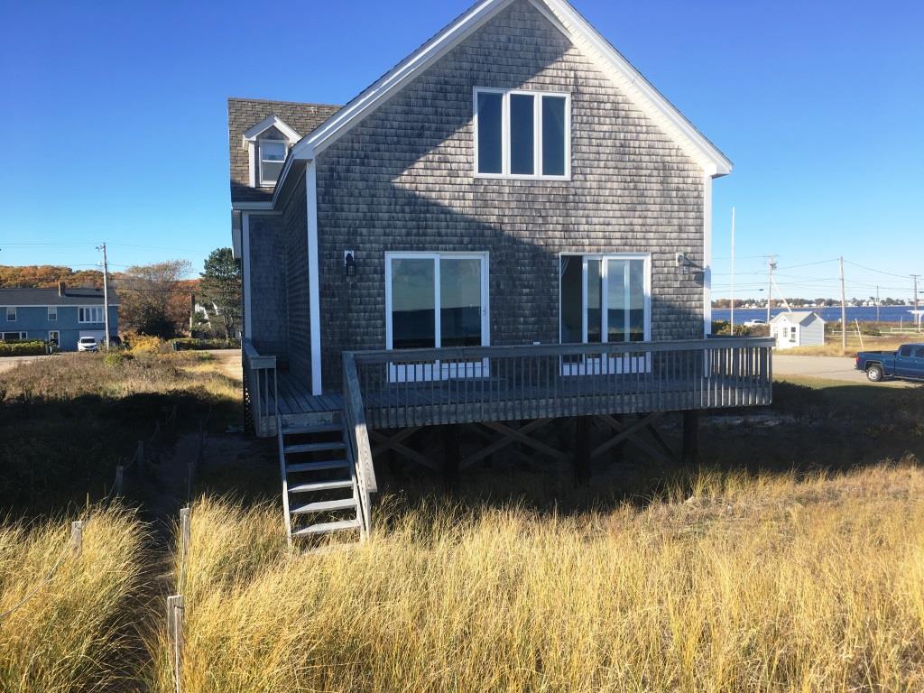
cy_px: 346
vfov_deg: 48.2
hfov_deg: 61.7
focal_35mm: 29
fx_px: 774
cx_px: 462
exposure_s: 1/962
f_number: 2.2
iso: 25
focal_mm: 4.15
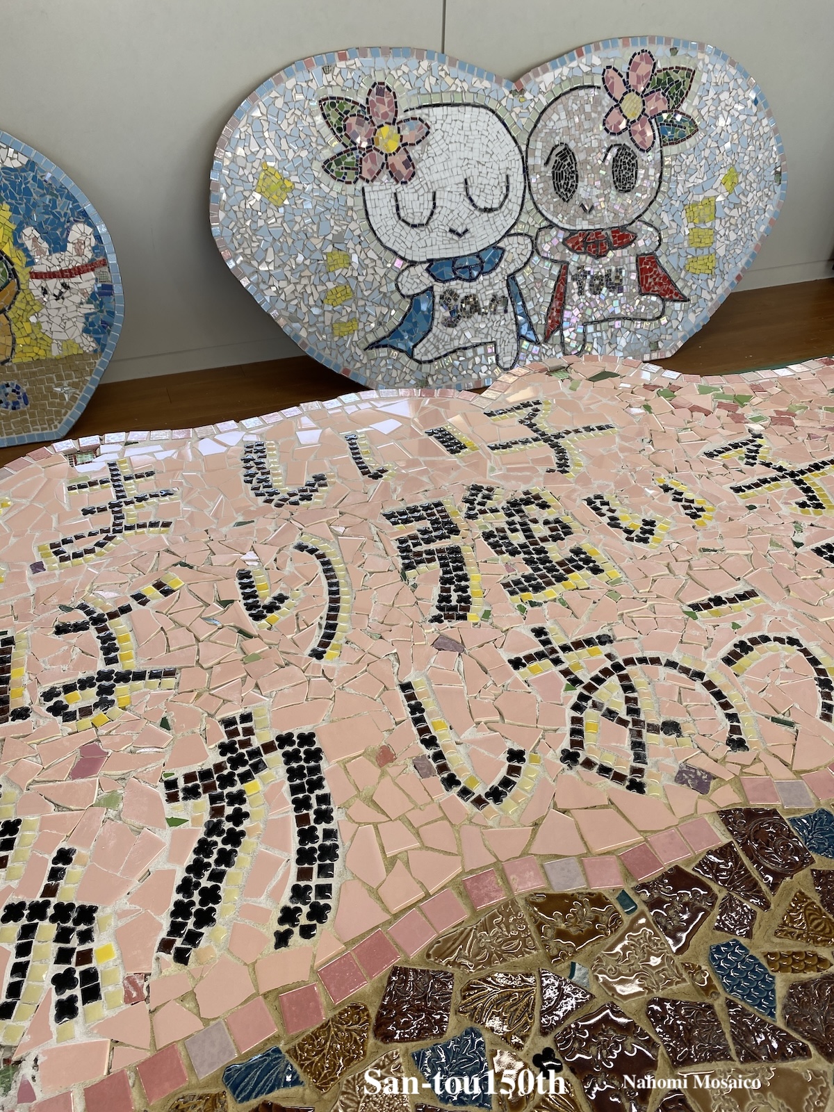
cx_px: 417
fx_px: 835
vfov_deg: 67.3
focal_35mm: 26
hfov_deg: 53.1
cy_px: 556
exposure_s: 1/122
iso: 40
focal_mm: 4.25
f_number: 1.8
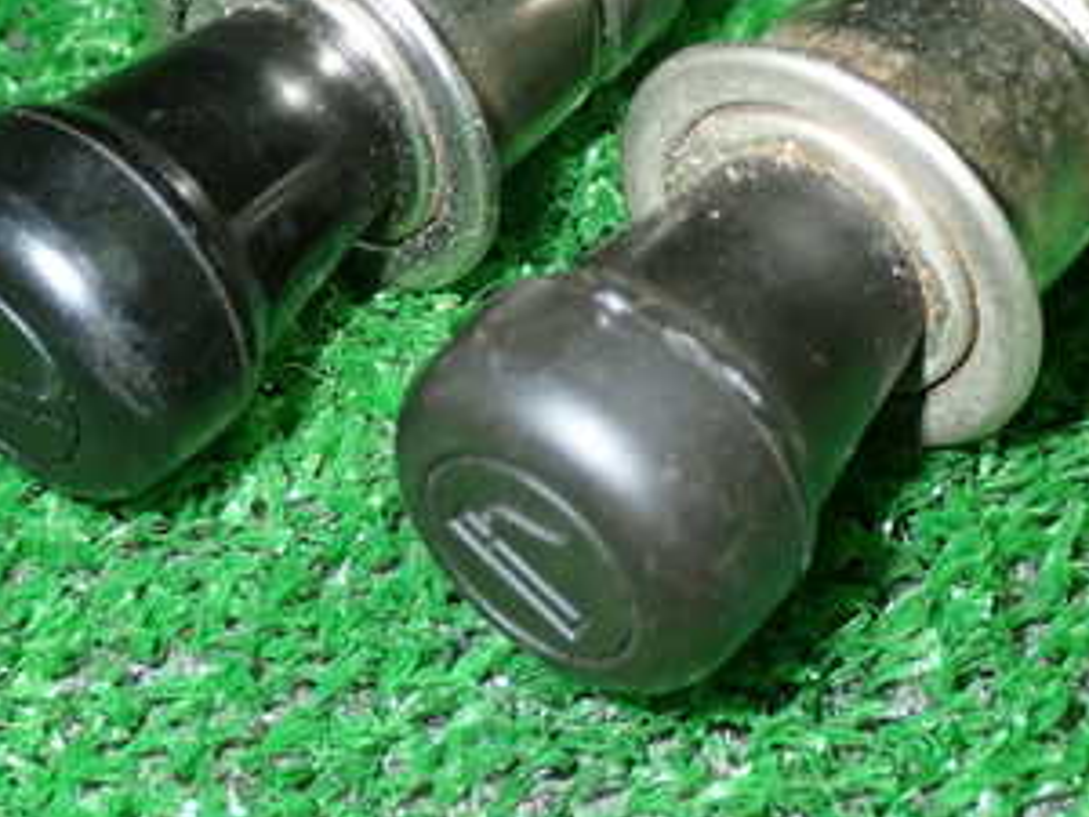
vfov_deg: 17.9
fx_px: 2580
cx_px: 443
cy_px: 254
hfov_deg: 23.8
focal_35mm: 82
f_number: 8
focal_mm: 7.31
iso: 250
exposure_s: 1/40
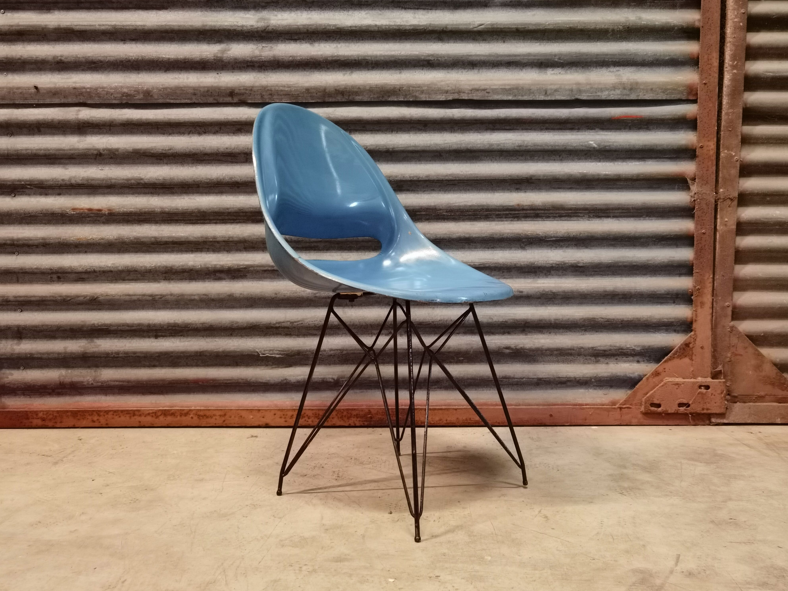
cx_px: 404
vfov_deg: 46.8
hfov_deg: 60.0
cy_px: 303
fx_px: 683
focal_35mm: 30
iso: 640
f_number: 1.9
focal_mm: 6.71
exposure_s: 1/20
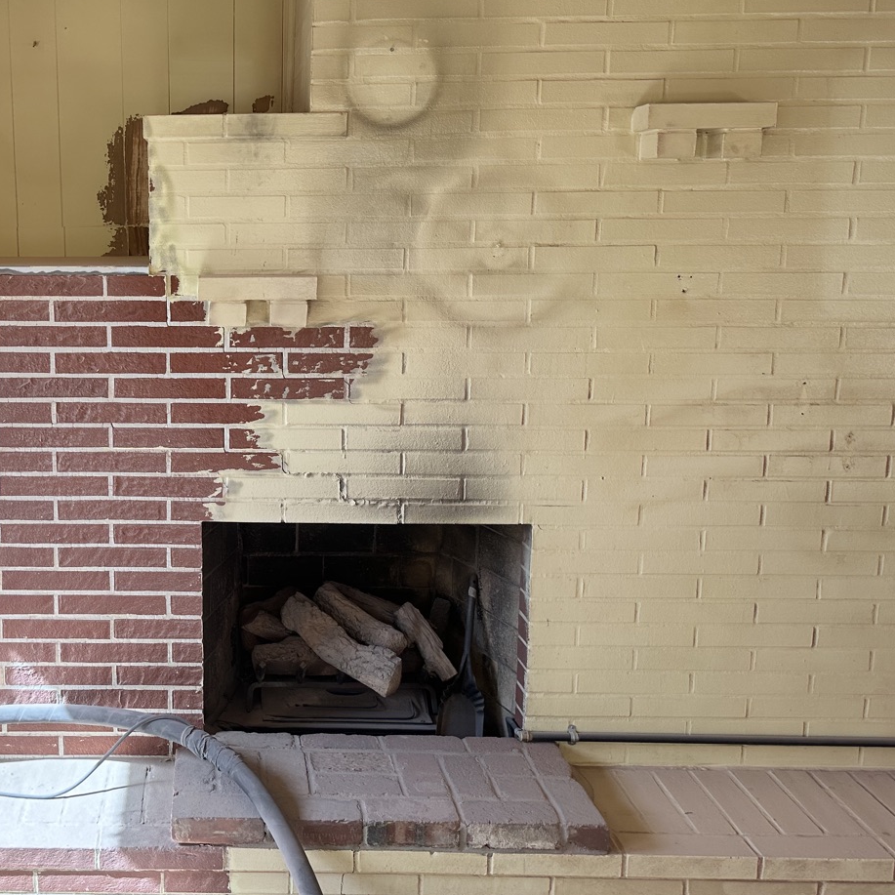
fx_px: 1082
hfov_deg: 42.7
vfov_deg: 44.8
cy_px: 386
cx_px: 165
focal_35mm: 37
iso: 80
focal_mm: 6.86
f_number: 1.78
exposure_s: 1/171
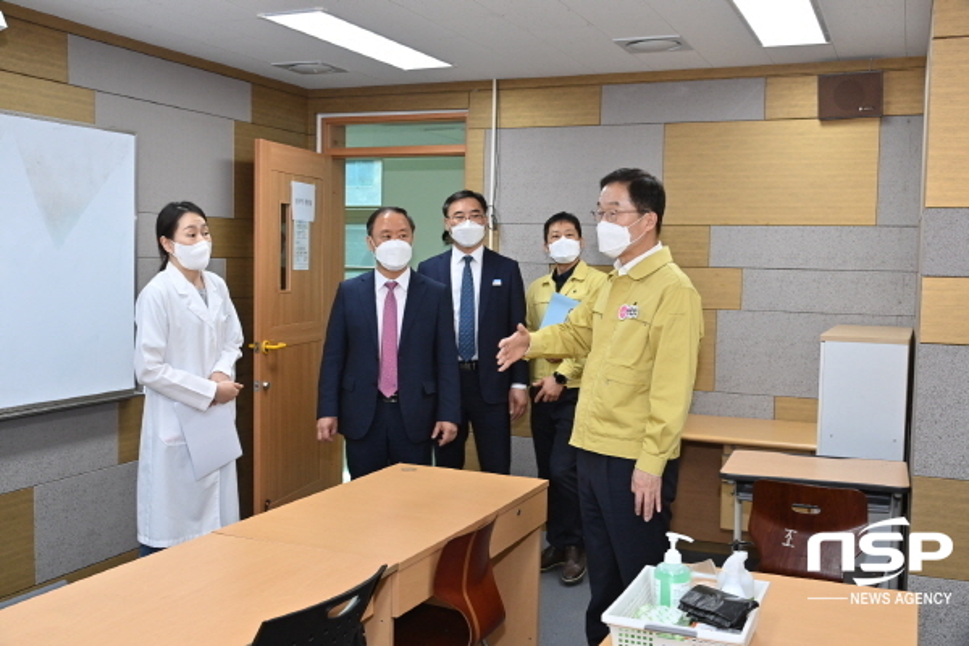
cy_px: 323
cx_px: 484
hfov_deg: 50.7
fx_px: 1023
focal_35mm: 38
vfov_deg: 35.1
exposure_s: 1/200
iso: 1600
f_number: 6.3
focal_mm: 38
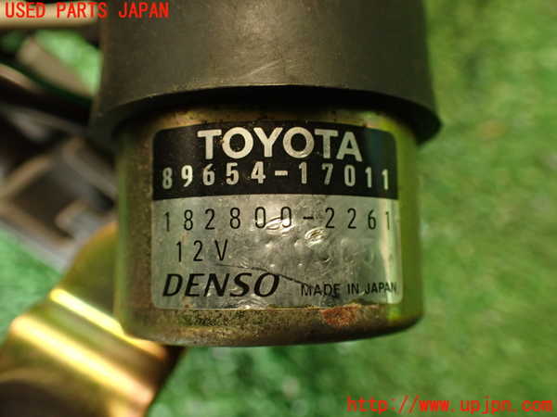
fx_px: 515
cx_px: 278
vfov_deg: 44.2
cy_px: 208
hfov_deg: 56.8
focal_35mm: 32
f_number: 2.4
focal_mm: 5.79
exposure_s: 1/30
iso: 400
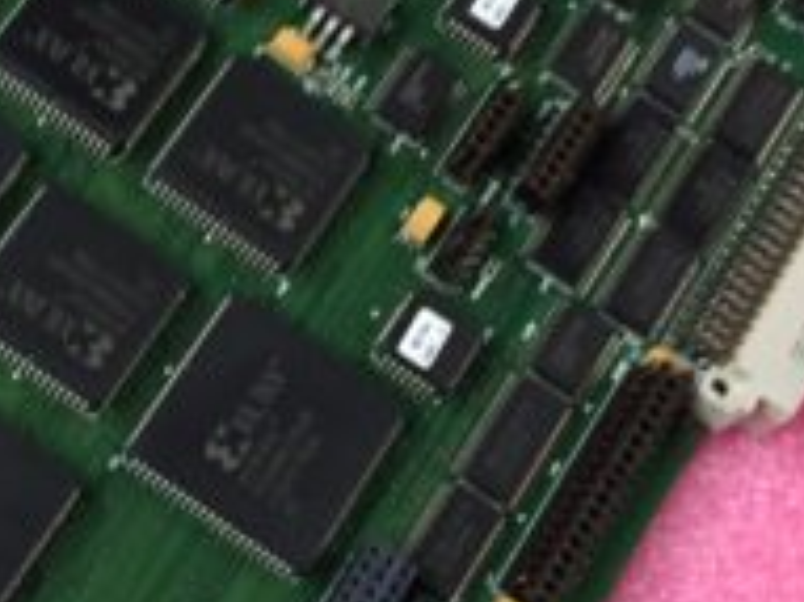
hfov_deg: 20.9
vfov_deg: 16.2
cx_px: 4
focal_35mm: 91
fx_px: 2112
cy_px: 383
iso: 160
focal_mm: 4.15
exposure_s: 1/30
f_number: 2.2
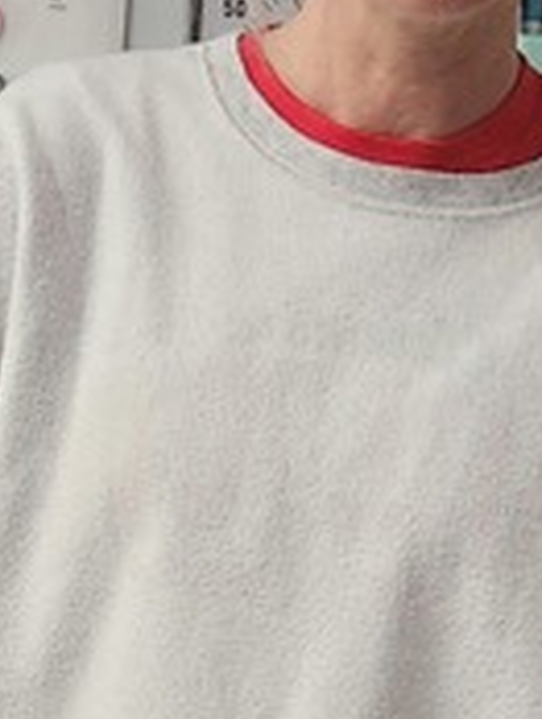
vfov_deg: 13.5
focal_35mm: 135
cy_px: 1149
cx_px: 132
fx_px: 2811
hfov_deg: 11.0
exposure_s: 1/120
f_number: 1.8
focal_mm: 5.4
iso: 400
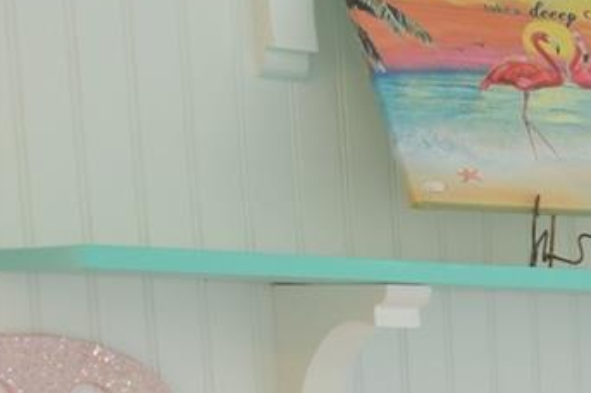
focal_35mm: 126
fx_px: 2066
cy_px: 734
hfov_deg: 12.9
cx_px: 1366
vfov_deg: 10.2
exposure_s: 1/15
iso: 400
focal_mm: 18
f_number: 7.1
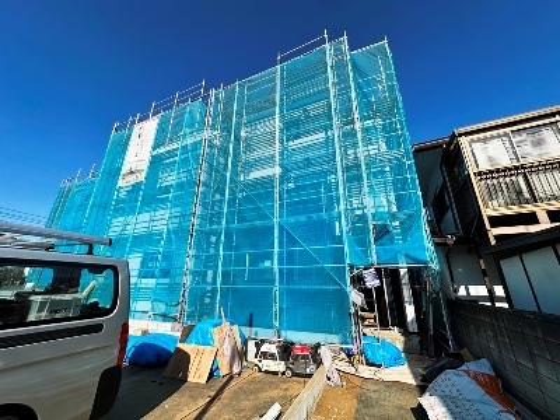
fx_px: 226
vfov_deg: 85.7
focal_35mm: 14
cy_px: 210
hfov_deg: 102.1
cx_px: 280
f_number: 2.2
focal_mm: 2.22
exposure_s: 1/2564
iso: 50
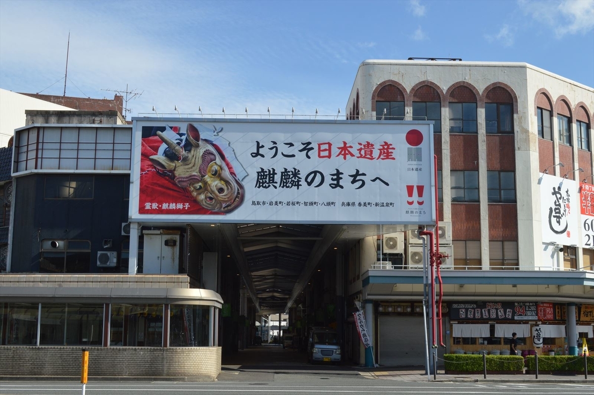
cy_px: 198
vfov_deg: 29.8
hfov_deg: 43.6
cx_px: 297
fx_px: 742
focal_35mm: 45
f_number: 10
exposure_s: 1/400
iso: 400
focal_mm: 30
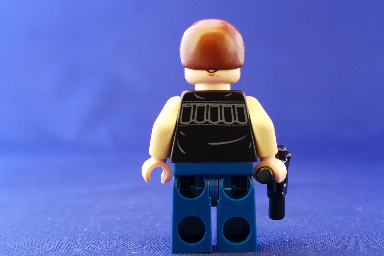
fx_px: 597
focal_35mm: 56
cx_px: 213
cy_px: 133
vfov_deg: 24.2
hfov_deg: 35.6
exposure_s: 1/2
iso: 80
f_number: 4
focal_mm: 9.8
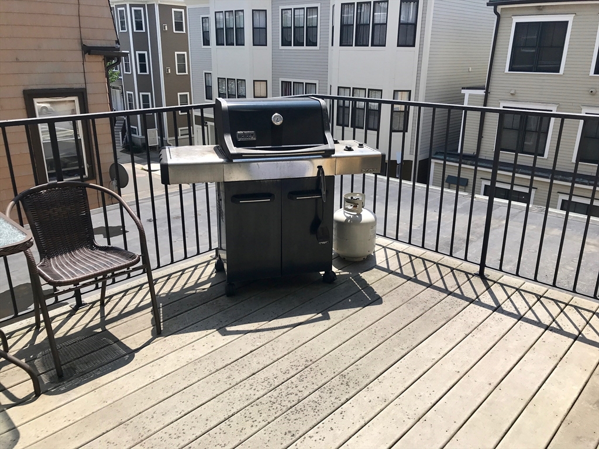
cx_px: 300
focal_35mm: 28
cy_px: 224
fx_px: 485
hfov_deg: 63.4
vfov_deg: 49.7
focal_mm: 3.99
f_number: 1.8
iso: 20
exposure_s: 1/2179
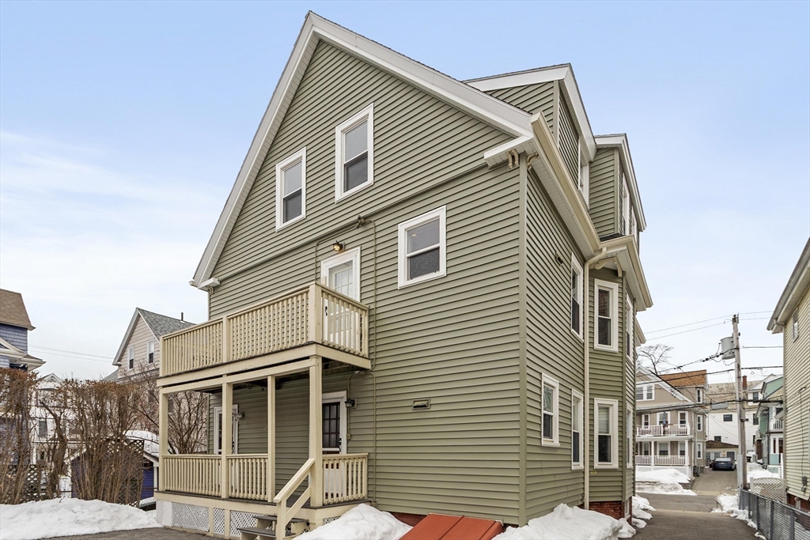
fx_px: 338
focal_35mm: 15
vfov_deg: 77.3
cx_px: 405
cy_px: 270
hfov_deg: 100.4
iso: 100
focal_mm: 10
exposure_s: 1/125
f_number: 8
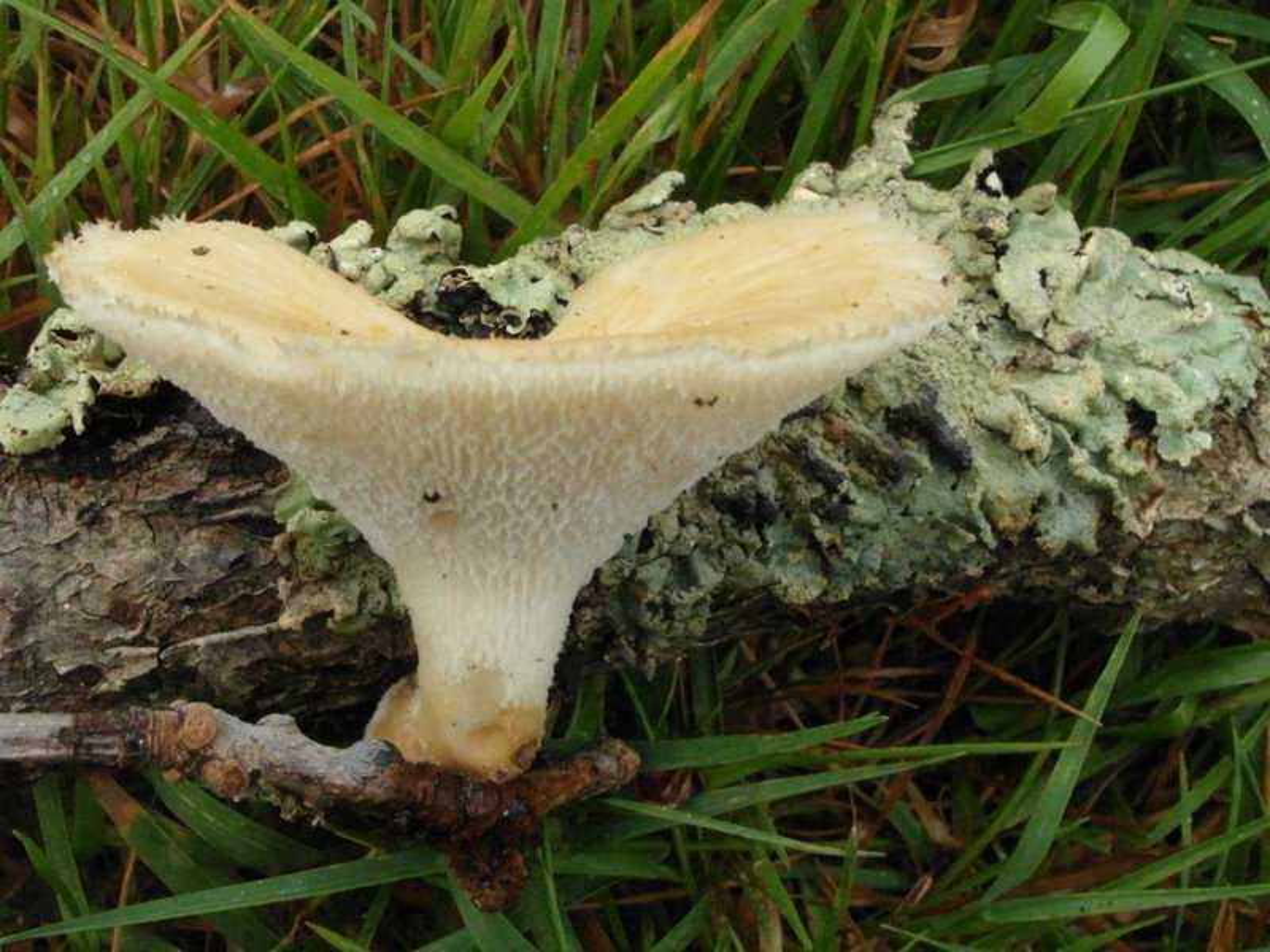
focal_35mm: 30
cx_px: 635
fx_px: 1101
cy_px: 476
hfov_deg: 60.0
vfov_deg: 46.8
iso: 800
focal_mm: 6.5
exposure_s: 1/180
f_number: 7
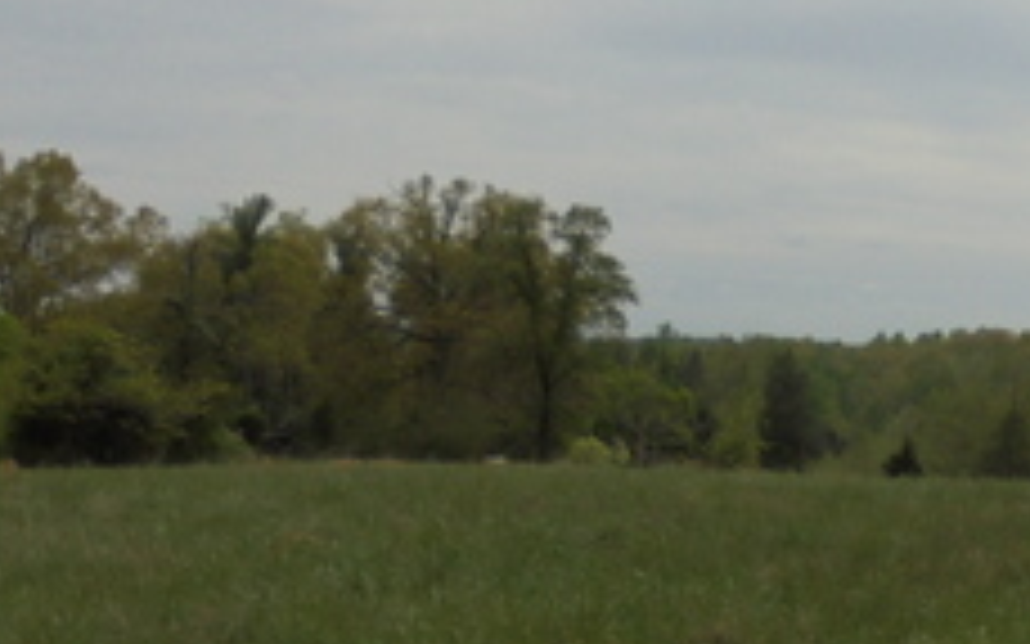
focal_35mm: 76
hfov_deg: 26.2
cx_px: 929
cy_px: 480
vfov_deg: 17.1
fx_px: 2133
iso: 100
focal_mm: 4.6
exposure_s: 1/250
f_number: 11.5
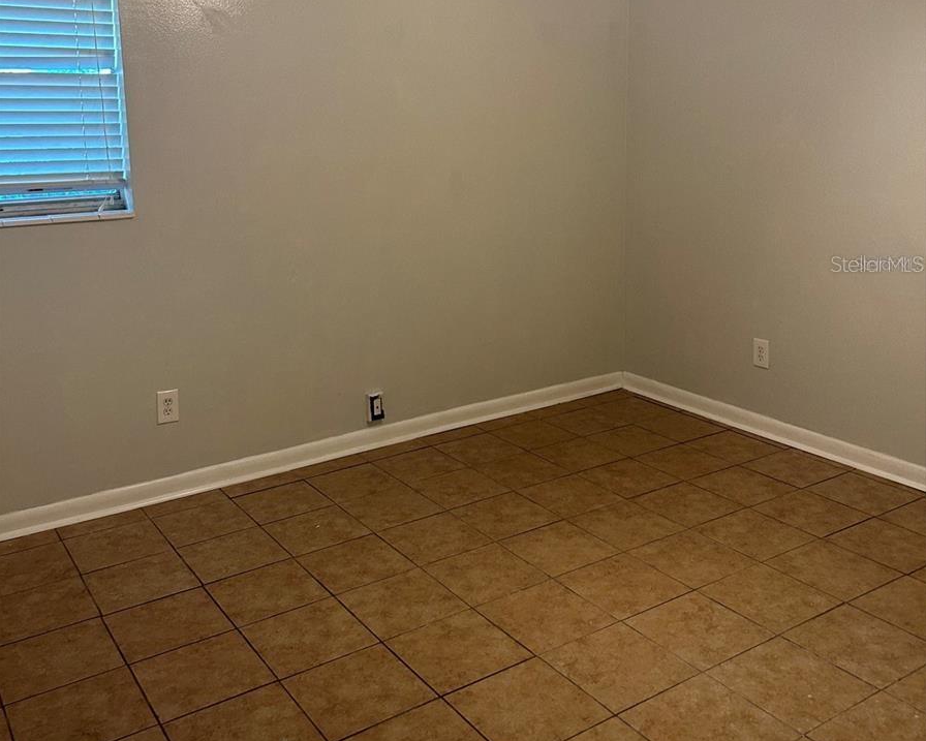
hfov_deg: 52.8
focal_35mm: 34
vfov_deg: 42.9
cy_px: 264
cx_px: 463
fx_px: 932
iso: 160
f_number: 1.5
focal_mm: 5.7
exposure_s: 1/60
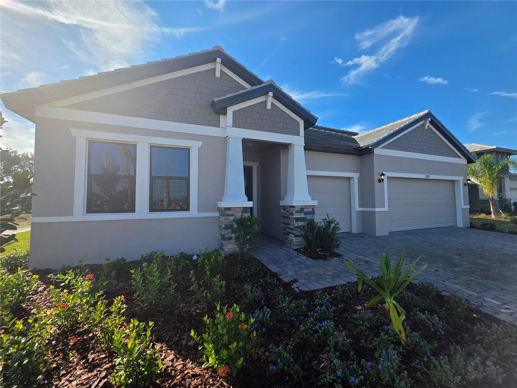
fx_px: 194
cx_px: 258
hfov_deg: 106.2
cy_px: 194
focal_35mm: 13
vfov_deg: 89.9
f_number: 1.9
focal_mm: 2.2
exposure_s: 1/2222
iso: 40
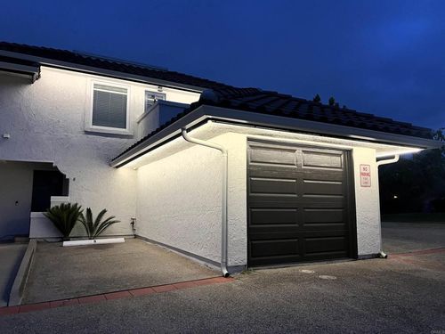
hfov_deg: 67.3
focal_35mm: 26
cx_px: 222
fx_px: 334
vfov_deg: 53.1
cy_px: 167
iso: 400
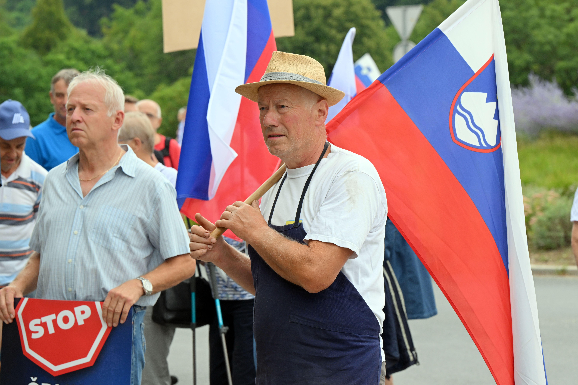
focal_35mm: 149
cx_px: 277
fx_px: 2392
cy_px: 183
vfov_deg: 9.2
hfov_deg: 13.8
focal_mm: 140
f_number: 10
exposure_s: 1/250
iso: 800
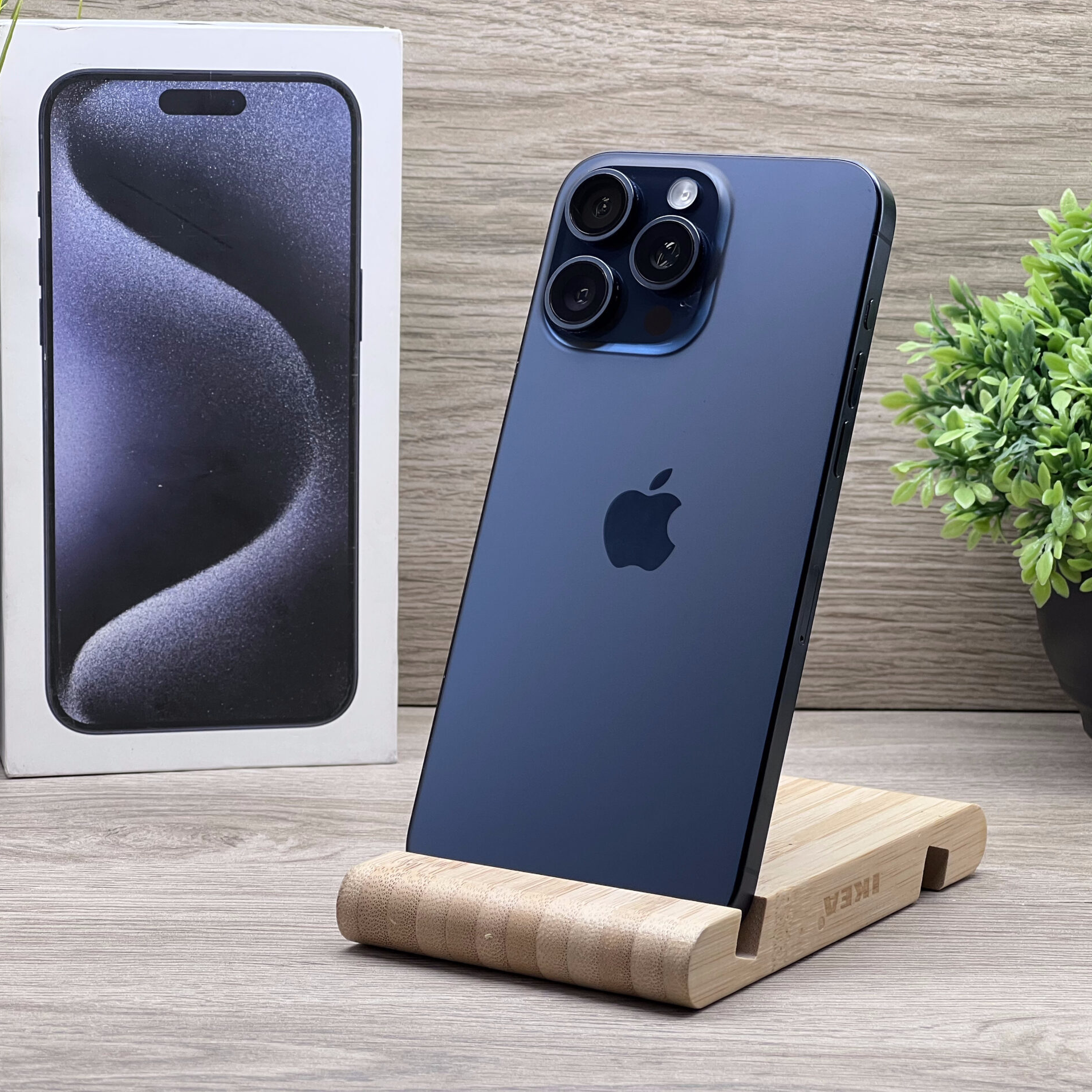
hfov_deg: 19.1
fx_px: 3248
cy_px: 546
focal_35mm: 91
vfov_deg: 19.1
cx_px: 554
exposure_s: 1/100
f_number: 2.8
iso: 100
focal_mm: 9
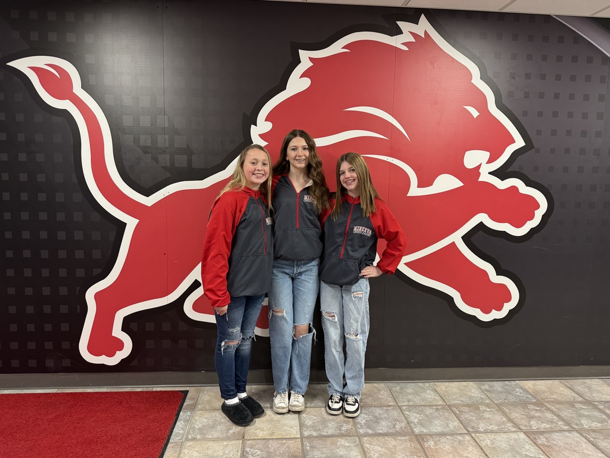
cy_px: 229
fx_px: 423
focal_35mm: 24
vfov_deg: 56.8
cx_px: 305
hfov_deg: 71.6
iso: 400
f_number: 1.78
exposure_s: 1/60
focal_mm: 6.76
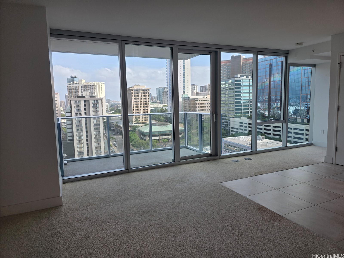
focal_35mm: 23
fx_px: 229
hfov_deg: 73.9
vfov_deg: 58.9
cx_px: 172
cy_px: 129
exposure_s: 1/132
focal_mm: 6.3
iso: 12
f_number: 1.7
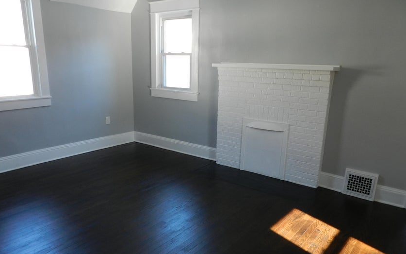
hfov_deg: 68.4
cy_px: 144
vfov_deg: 45.9
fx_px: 299
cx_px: 203
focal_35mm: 27
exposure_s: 1/40
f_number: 3.5
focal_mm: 4.5
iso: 160
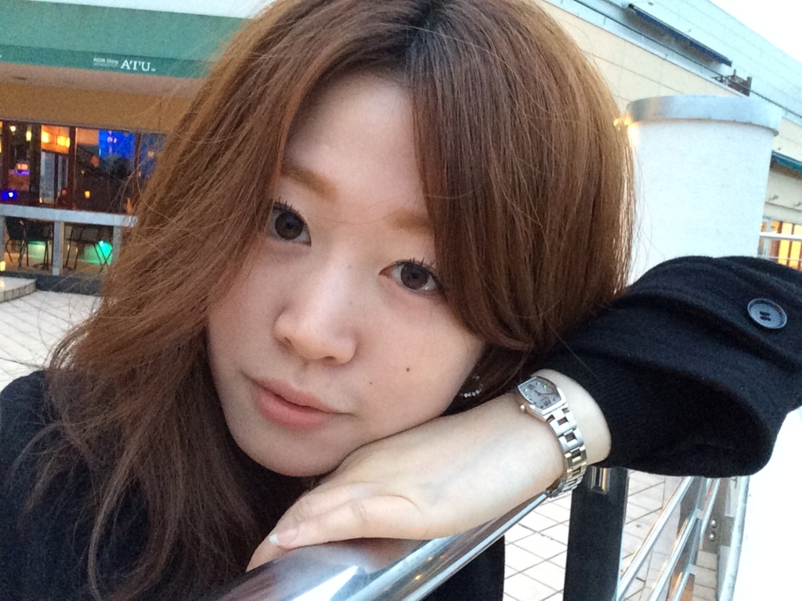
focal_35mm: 31
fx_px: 718
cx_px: 401
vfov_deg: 45.4
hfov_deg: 58.4
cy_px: 300
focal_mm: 2.15
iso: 400
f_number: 2.4
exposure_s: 1/15
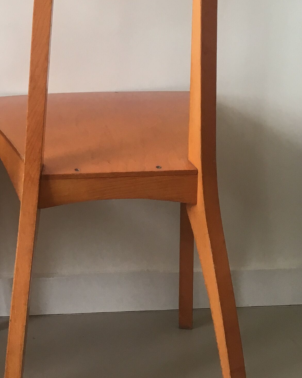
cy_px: 96
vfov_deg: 24.2
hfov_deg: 18.8
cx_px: -35
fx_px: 871
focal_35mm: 78
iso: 40
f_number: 2.2
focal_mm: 4.15
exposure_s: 1/33
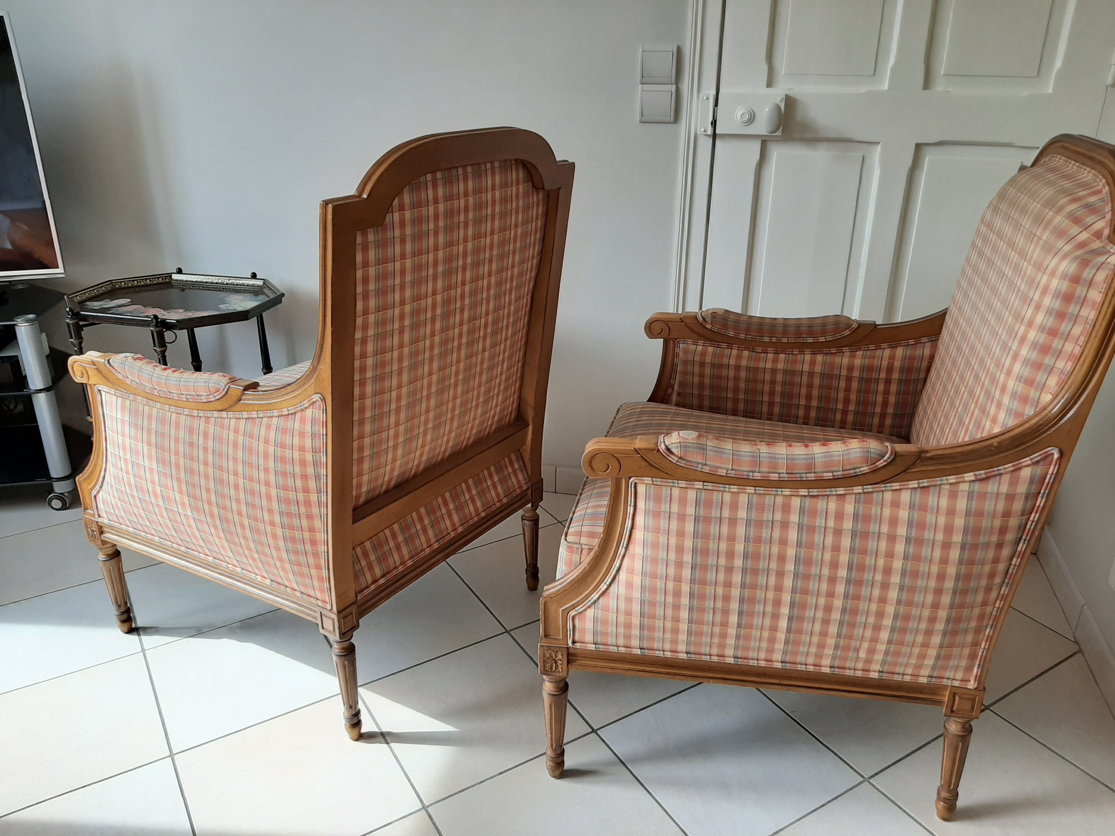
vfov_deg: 53.1
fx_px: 837
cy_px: 418
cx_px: 558
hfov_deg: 67.3
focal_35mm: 26
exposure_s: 1/185
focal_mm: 3.93
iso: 40
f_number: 1.7
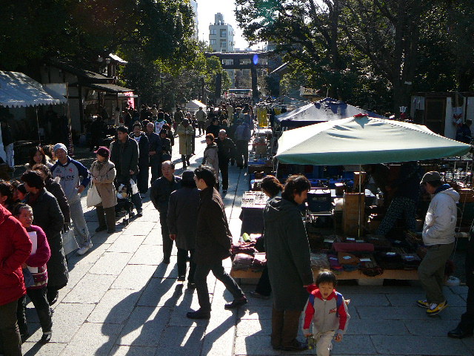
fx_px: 479
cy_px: 178
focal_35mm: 35
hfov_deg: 52.6
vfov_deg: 40.7
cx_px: 237
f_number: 2.8
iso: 80
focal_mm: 5.2
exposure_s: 1/1000
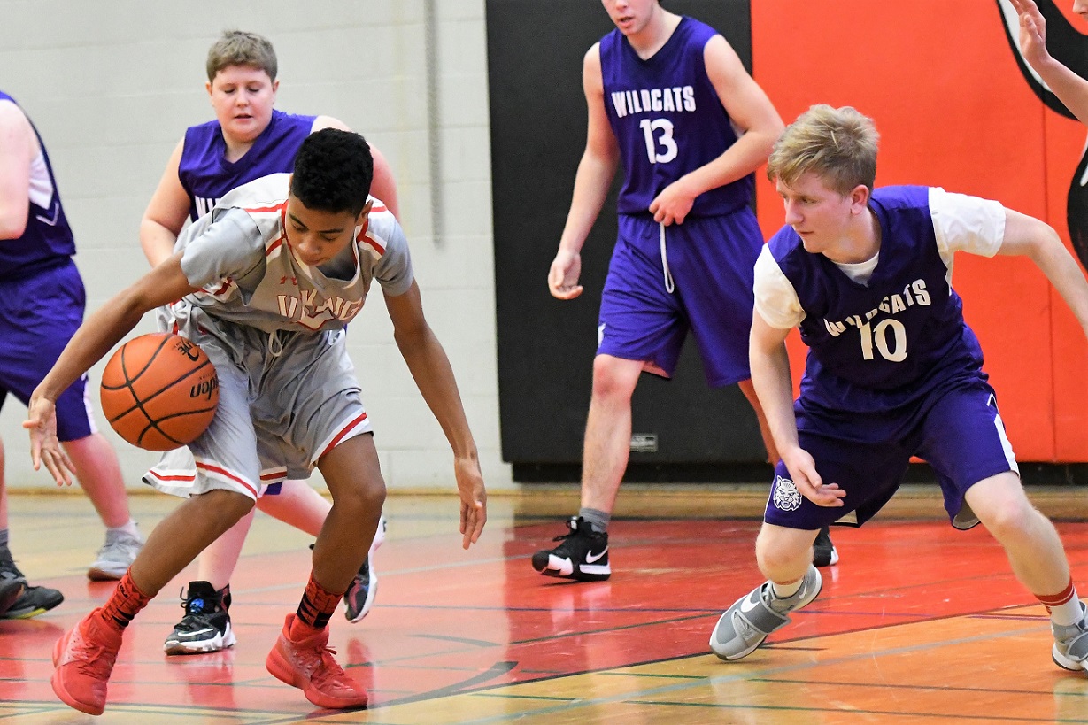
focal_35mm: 112
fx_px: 3399
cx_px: 544
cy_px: 362
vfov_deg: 12.2
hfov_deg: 18.2
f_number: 2.8
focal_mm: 75
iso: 9000
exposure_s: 1/1000
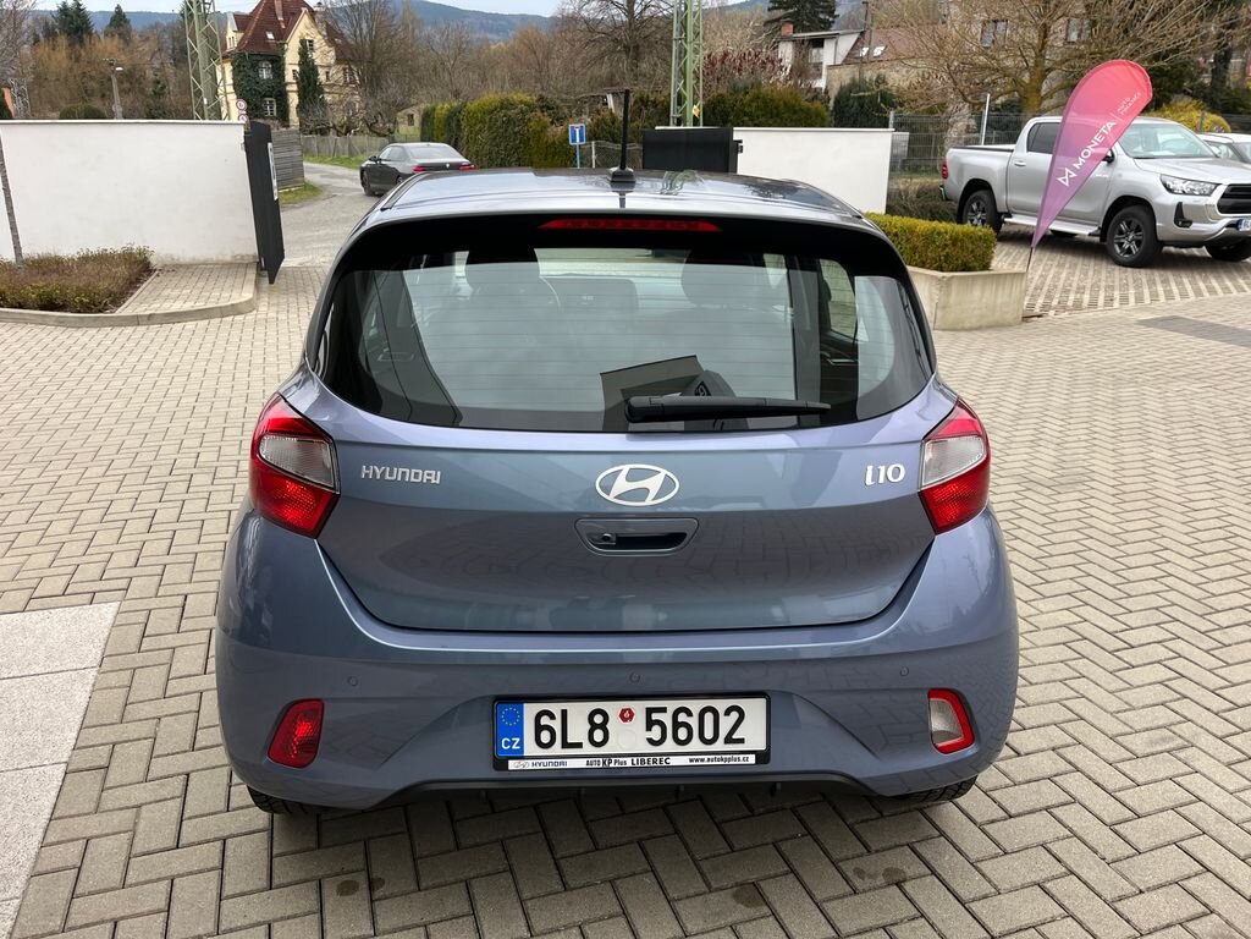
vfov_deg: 53.1
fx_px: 940
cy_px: 470
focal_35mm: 26
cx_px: 626
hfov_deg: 67.3
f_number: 1.6
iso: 50
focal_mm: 5.1
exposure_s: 1/534
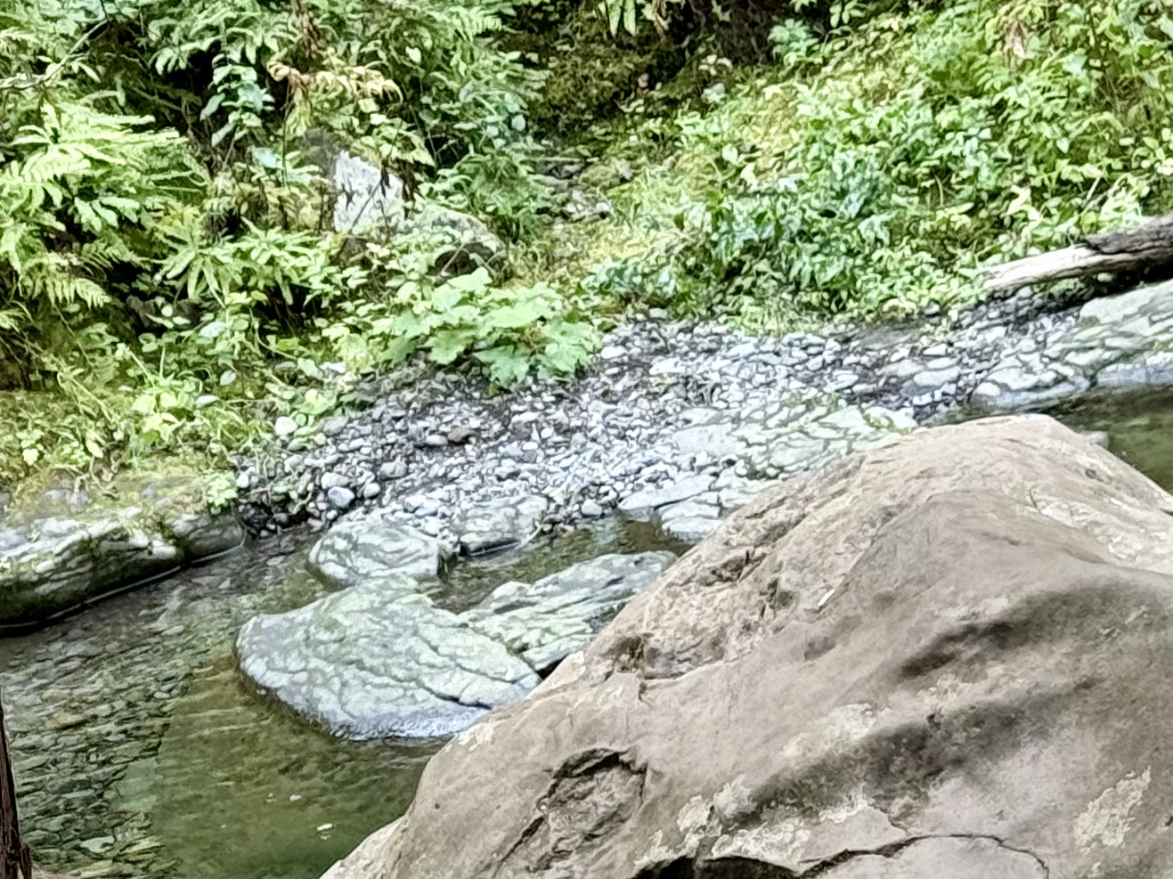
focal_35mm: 147
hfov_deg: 13.1
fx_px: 4980
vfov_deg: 10.0
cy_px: 919
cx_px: -218
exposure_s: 1/121
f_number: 1.78
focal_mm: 6.76
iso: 64
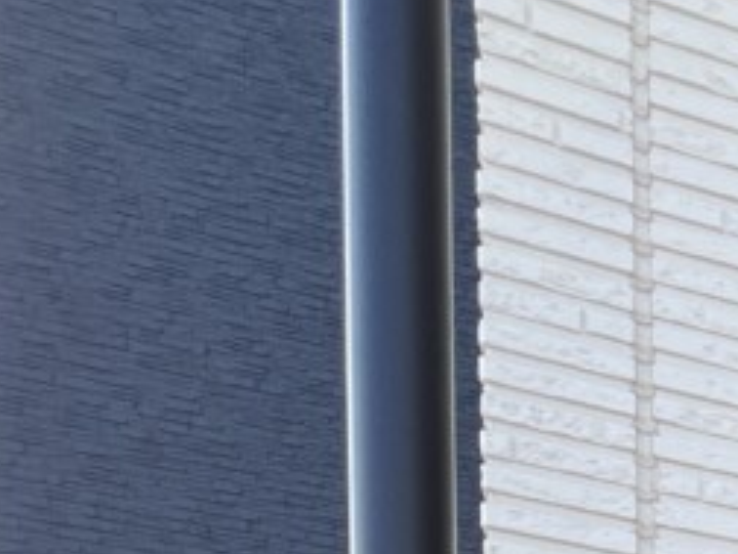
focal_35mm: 66
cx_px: 1617
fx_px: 1407
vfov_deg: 15.1
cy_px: 1266
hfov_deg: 17.0
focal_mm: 1.57
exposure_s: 1/156
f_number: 1.8
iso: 32
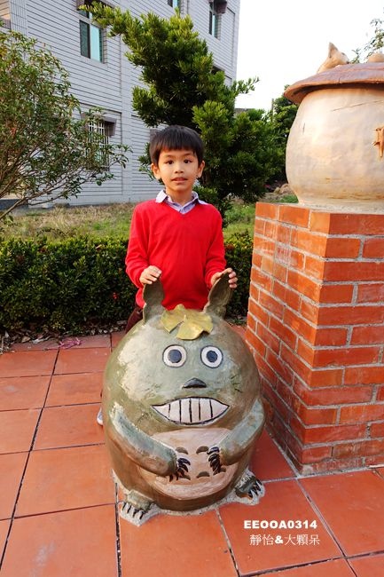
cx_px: 192
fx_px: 384
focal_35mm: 24
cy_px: 288
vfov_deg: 73.8
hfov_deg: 53.1
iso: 125
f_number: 2.8
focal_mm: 8.8
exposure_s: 1/160
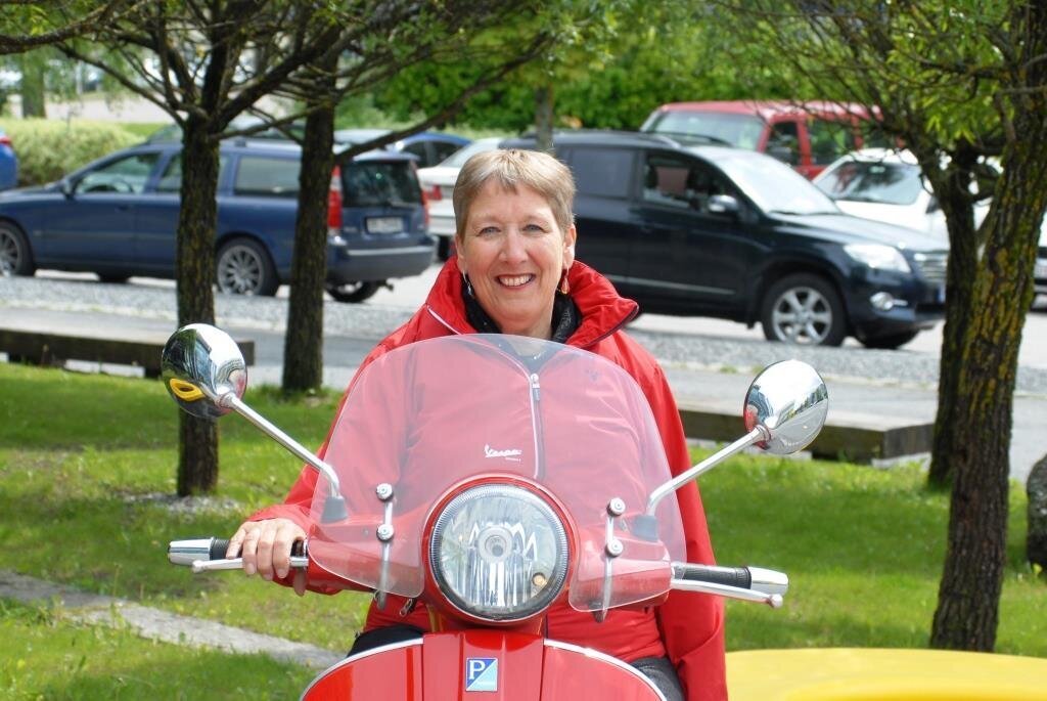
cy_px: 350
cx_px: 524
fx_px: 3493
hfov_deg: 17.0
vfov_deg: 11.4
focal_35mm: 120
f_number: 7.1
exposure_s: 1/180
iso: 200
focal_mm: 80
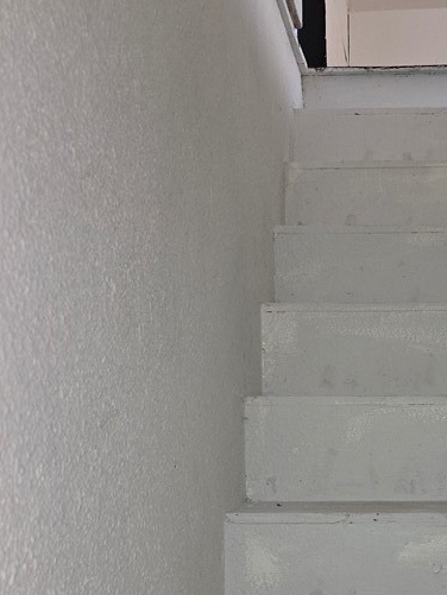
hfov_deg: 30.0
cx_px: 373
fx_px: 809
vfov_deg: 39.8
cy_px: 413
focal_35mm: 47
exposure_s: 1/60
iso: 80
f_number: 1.7
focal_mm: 6.3
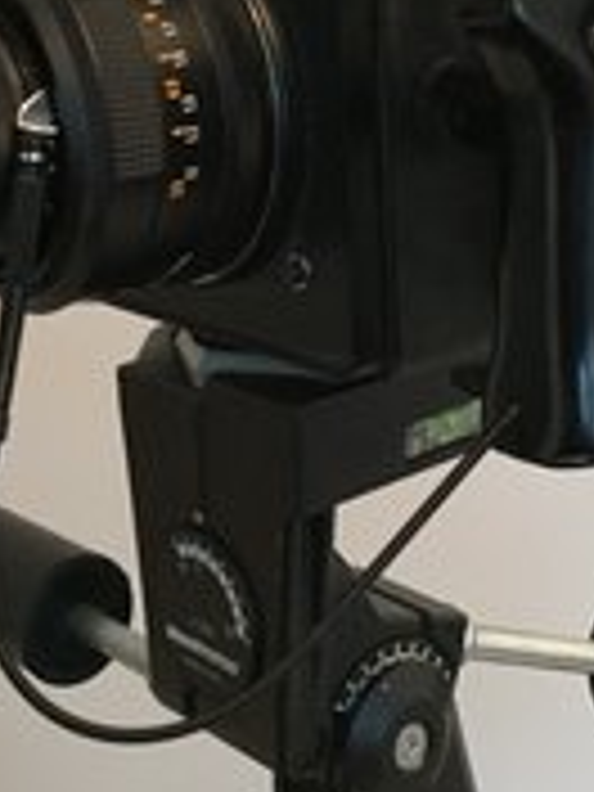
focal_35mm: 66
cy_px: 135
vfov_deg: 28.6
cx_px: 297
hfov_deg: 22.3
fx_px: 1510
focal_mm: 4.15
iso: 500
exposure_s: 1/15
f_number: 2.2
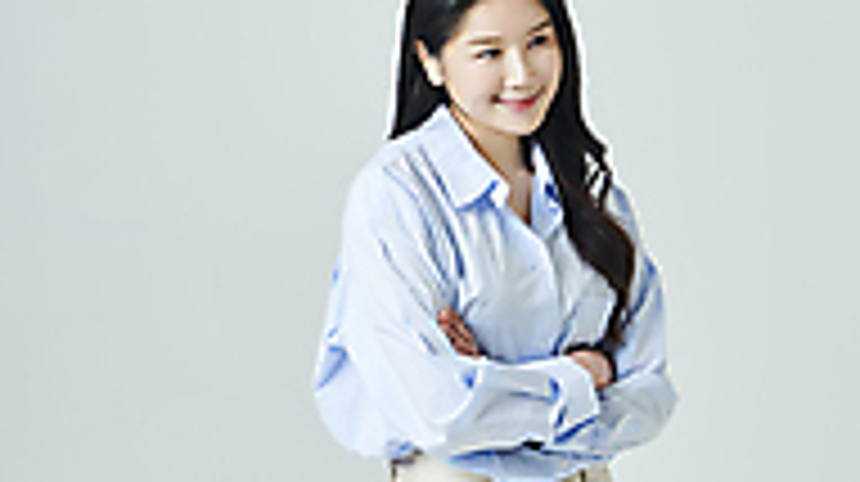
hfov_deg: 21.1
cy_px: 568
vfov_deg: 11.7
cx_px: 538
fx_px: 2301
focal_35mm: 101
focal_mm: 46
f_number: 11
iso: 100
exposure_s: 1/125
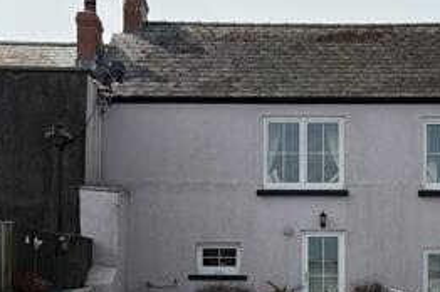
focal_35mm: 57
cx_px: 338
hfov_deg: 34.3
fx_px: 696
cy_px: 258
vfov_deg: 23.2
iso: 50
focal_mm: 2.22
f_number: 2.2
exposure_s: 1/2410
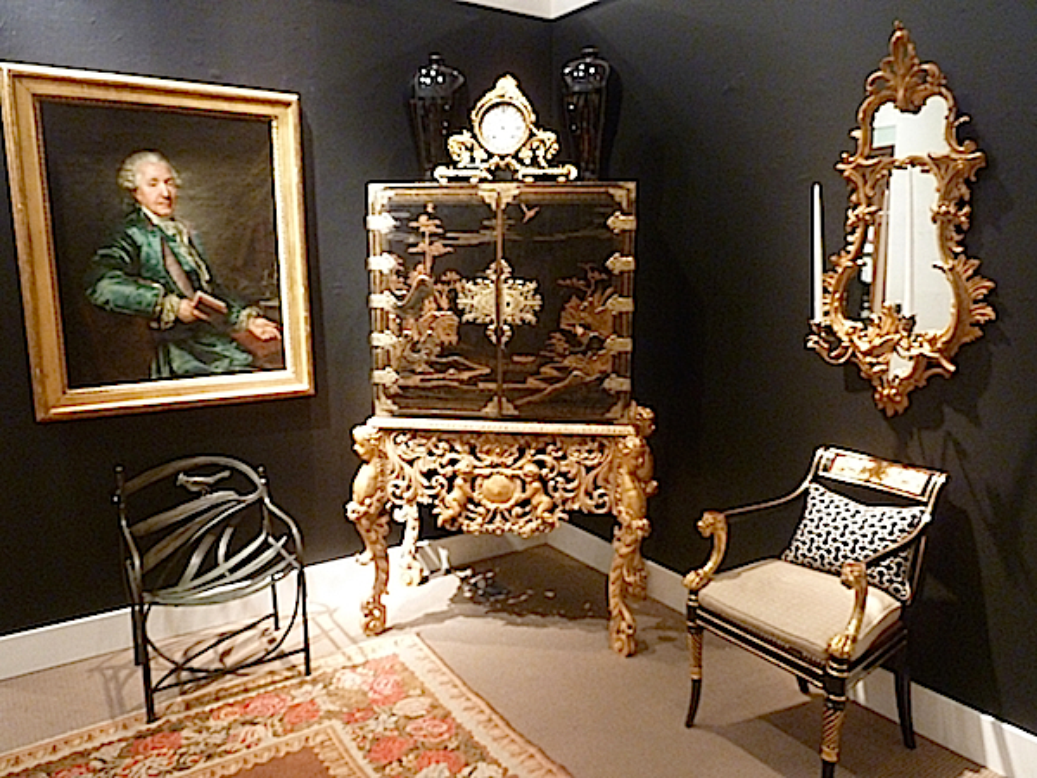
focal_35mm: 25
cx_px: 518
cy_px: 389
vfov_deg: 54.9
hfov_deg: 69.4
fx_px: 749
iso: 400
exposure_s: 1/8
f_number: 3.3
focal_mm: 4.1
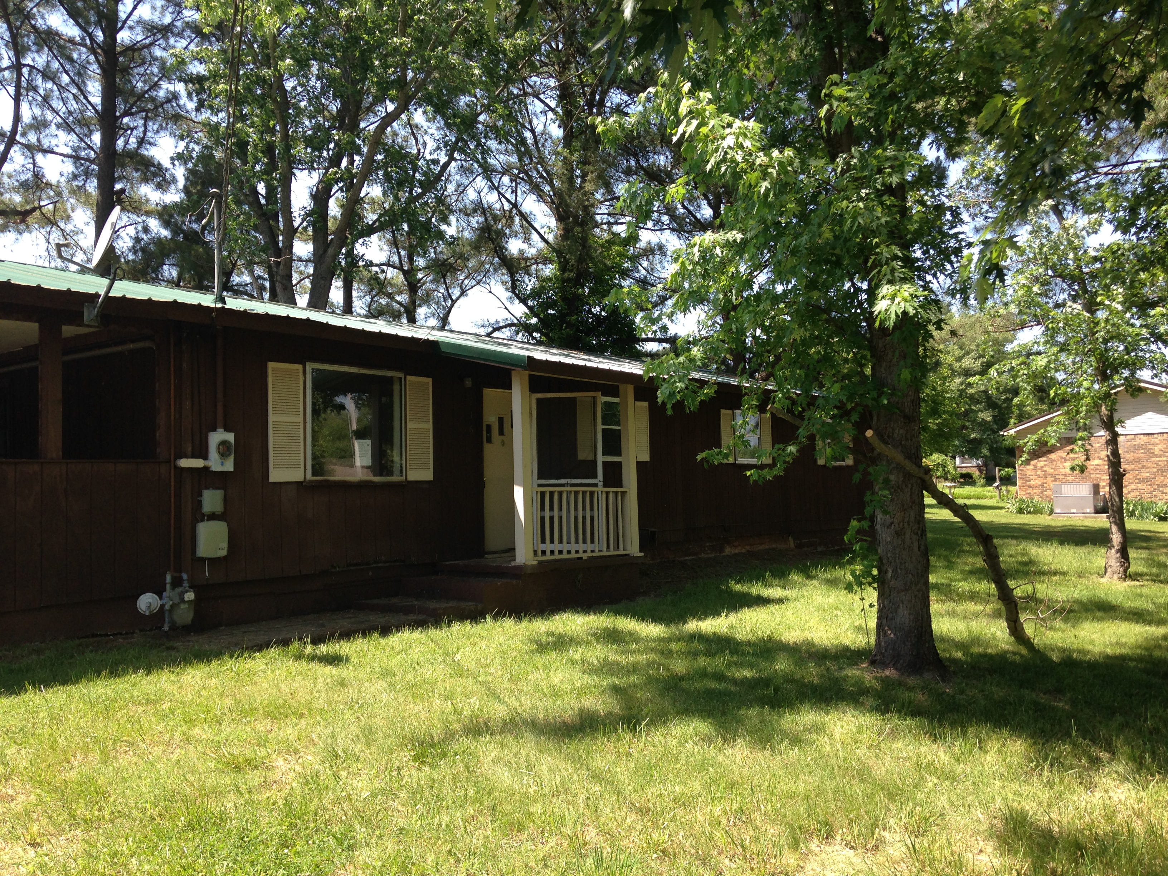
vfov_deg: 42.9
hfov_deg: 55.4
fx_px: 1113
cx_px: 584
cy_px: 438
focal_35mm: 33
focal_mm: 4.12
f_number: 2.4
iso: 50
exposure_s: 1/369
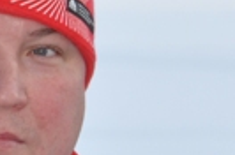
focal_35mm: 611
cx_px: -37
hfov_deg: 3.4
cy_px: 71
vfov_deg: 2.2
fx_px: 3979
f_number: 6.3
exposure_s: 1/200
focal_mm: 70
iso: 200
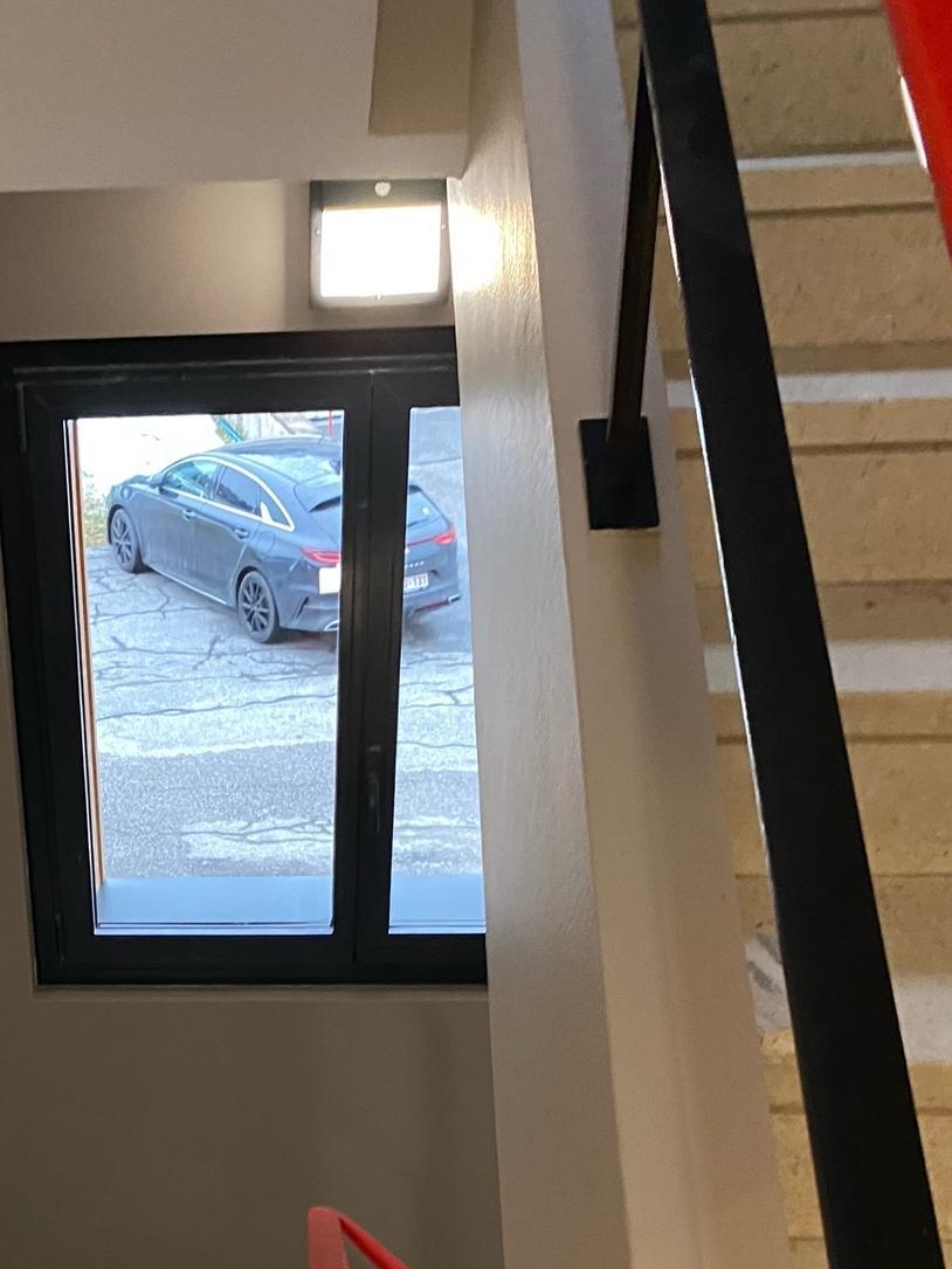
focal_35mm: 46
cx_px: 112
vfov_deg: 38.7
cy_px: 1112
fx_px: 1686
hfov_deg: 30.3
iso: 250
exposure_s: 1/50
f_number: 1.8
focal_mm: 4.25
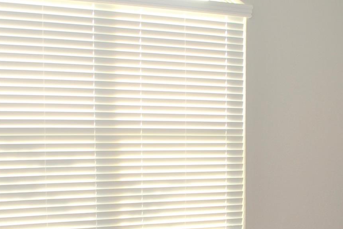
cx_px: 198
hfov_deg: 31.3
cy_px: 214
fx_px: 610
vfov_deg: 20.8
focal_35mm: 64
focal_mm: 18
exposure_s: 1/60
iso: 200
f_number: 3.5
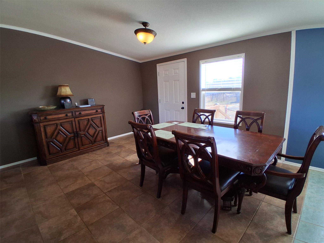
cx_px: 162
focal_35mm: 17
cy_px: 122
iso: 100
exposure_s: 1/120
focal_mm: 1.4
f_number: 2.2
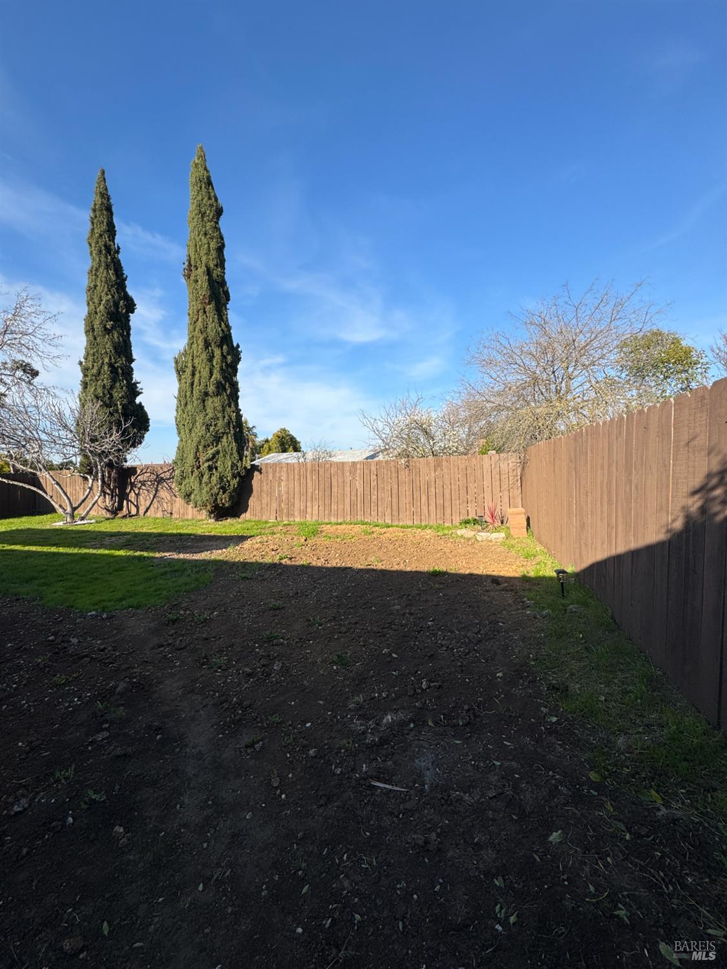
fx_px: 392
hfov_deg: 85.7
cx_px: 364
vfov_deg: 102.1
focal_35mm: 14
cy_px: 484
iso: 50
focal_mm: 2.22
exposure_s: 1/1323
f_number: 2.2
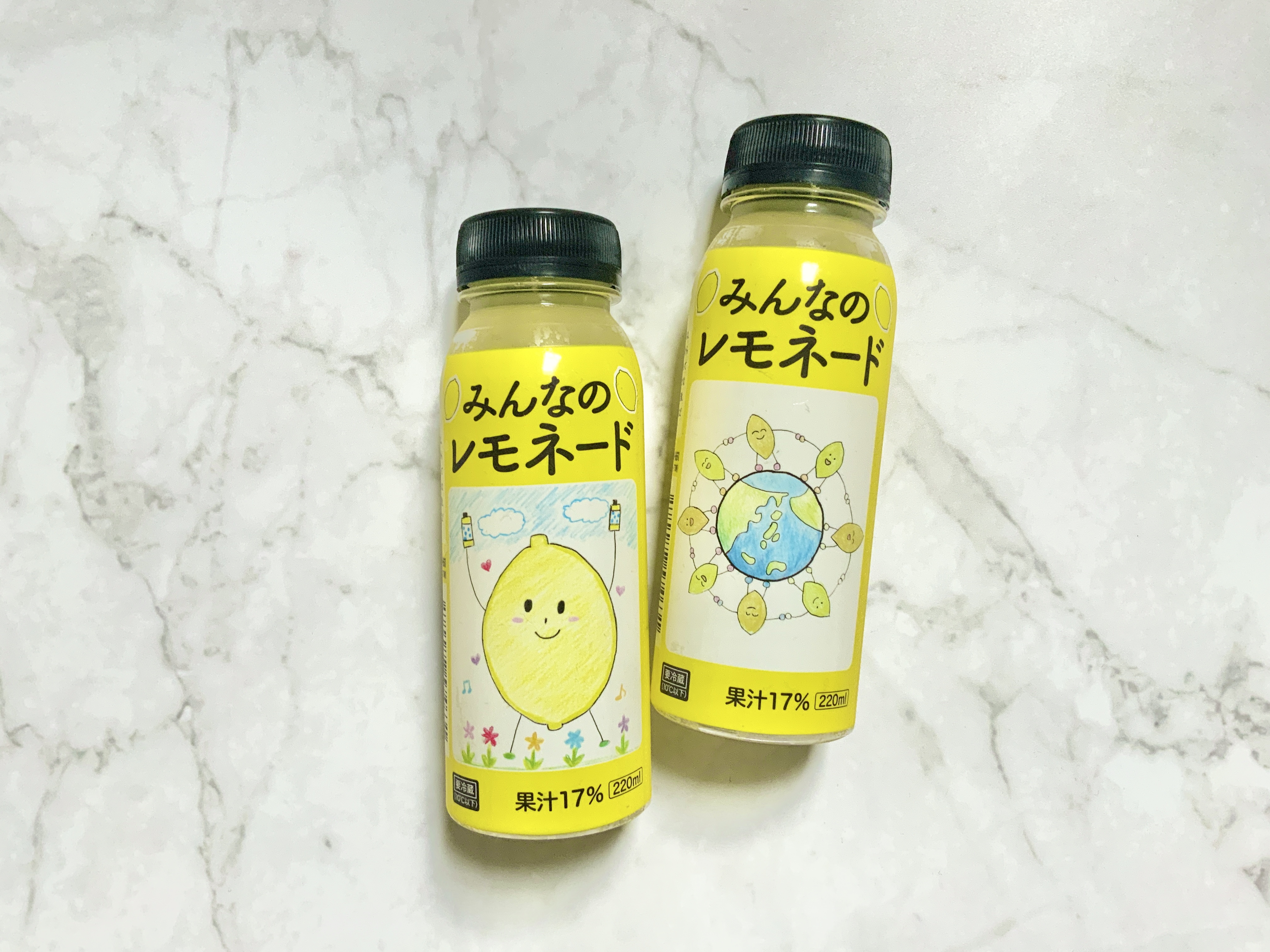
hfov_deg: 61.7
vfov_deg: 48.2
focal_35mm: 29
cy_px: 476
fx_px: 1064
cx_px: 635
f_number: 1.8
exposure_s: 1/88
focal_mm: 3
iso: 64
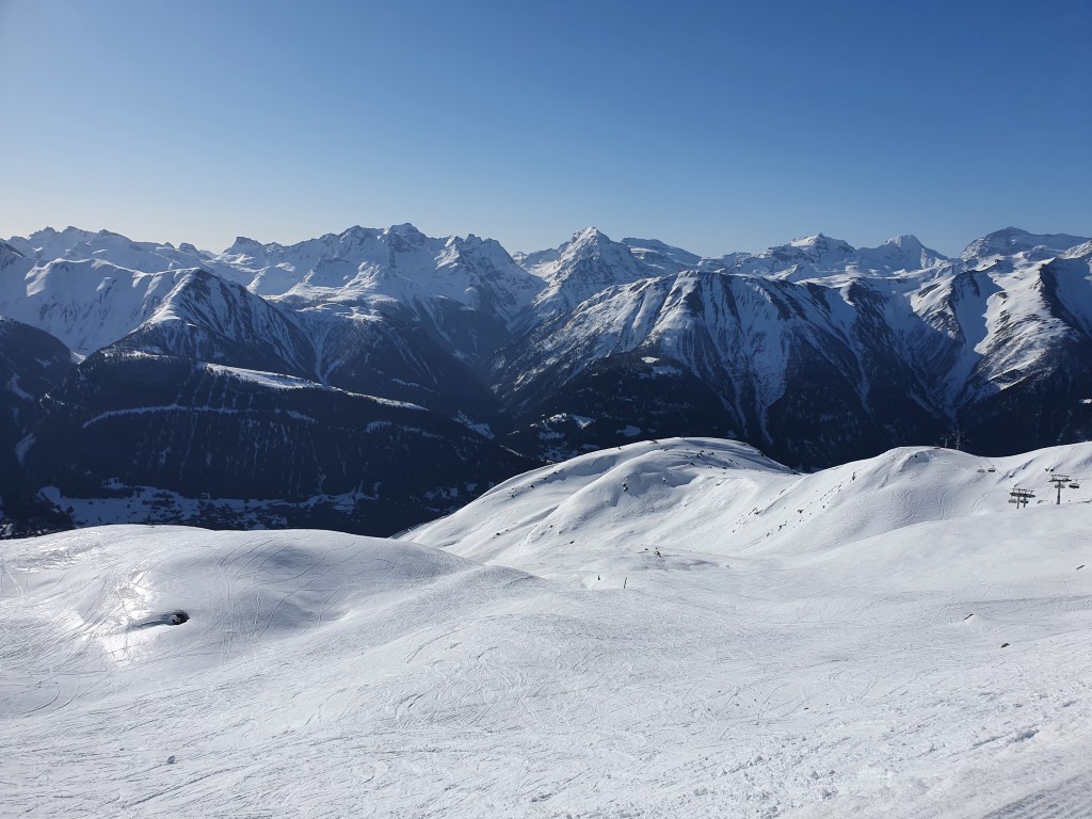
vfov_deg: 53.1
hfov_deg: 67.3
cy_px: 410
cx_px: 546
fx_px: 820
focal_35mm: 26
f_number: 2.4
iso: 50
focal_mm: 4.32
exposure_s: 1/4720
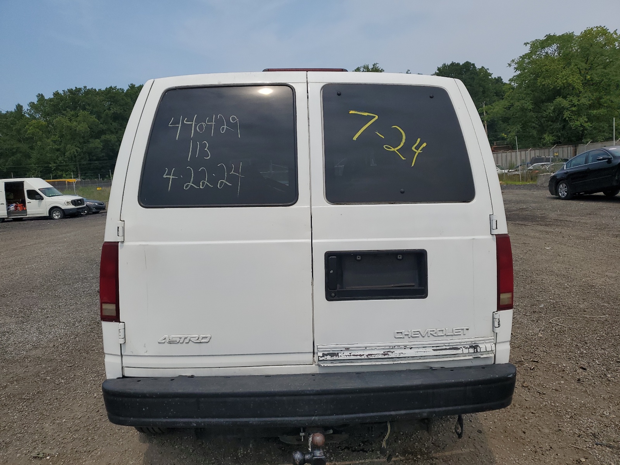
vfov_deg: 53.1
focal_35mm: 26
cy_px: 232
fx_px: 466
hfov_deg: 67.3
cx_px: 310
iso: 50
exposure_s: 1/10000
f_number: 1.5
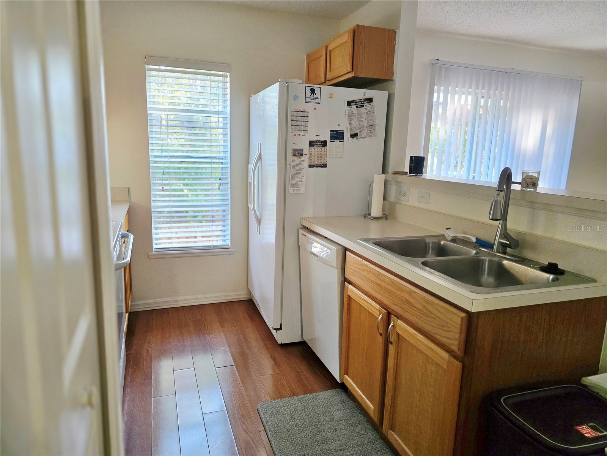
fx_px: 403
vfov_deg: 58.9
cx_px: 304
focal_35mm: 23
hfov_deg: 73.9
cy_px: 228
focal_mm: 6.3
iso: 640
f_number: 1.7
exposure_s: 1/120
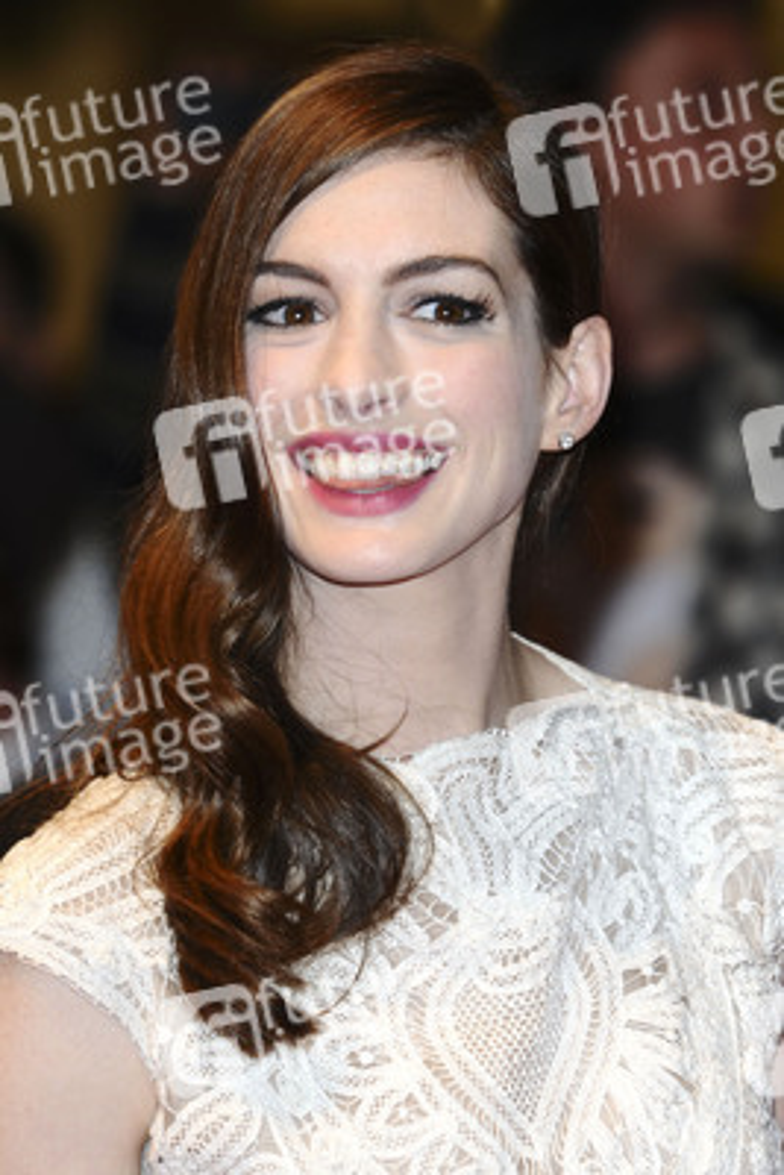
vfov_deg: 8.9
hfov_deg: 5.9
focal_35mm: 232
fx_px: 7588
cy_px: 588
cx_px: 392
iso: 320
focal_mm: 155
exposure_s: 1/160
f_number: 4.5
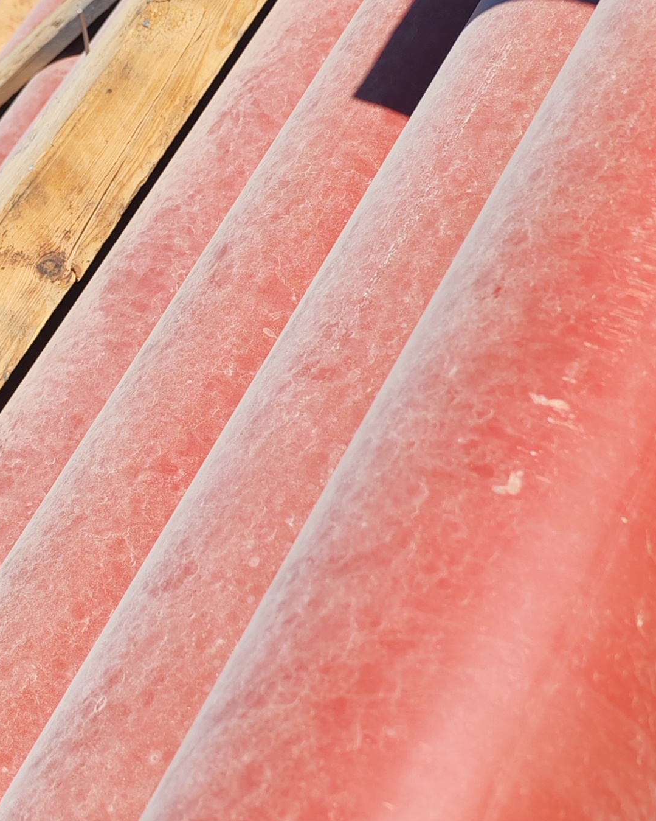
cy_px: 399
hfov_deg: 19.2
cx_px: 280
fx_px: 1942
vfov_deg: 23.8
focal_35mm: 80
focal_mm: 6.12
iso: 50
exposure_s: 1/950
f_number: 1.9
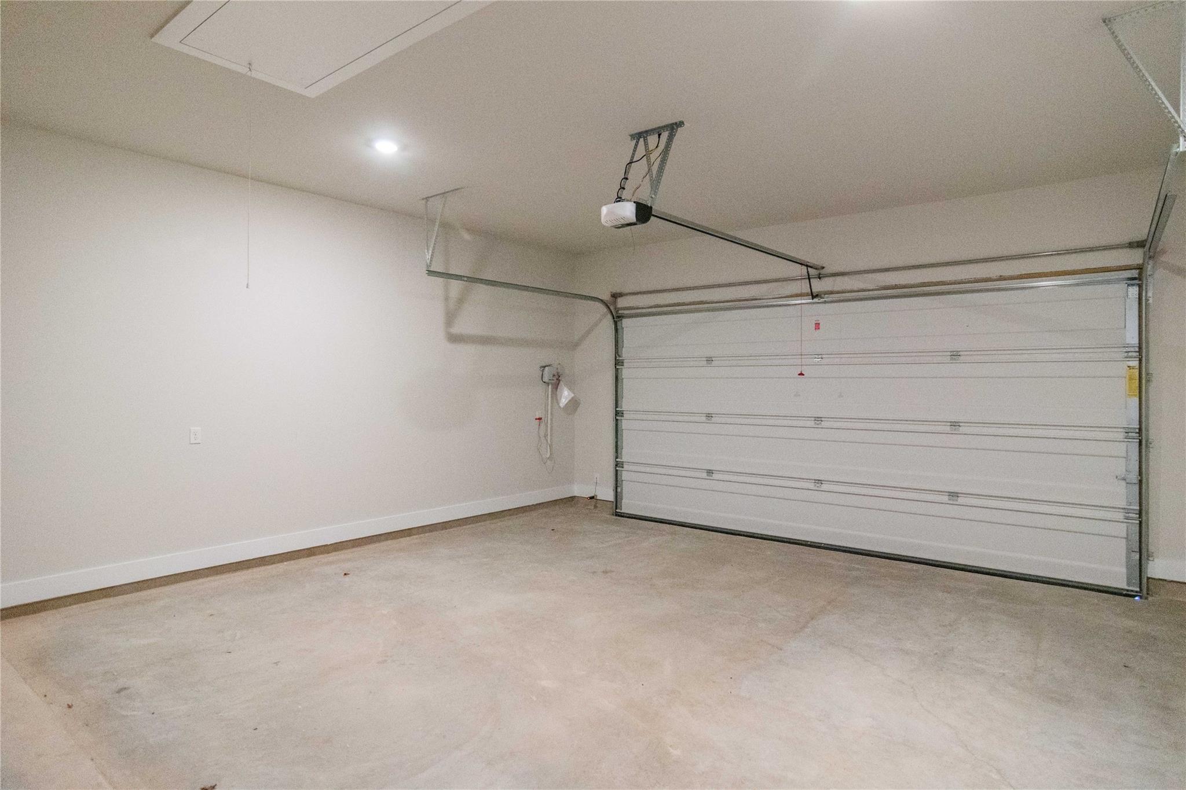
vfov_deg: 67.4
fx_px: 593
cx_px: 593
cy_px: 395
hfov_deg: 90.0
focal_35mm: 18
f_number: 4
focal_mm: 12
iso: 2000
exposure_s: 1/125
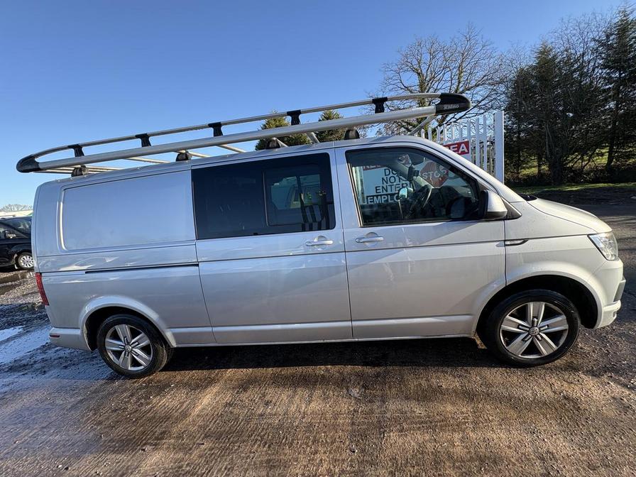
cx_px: 318
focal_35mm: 14
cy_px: 238
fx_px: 257
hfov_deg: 102.1
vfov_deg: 85.7
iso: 50
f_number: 2.2
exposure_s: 1/453
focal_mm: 2.22
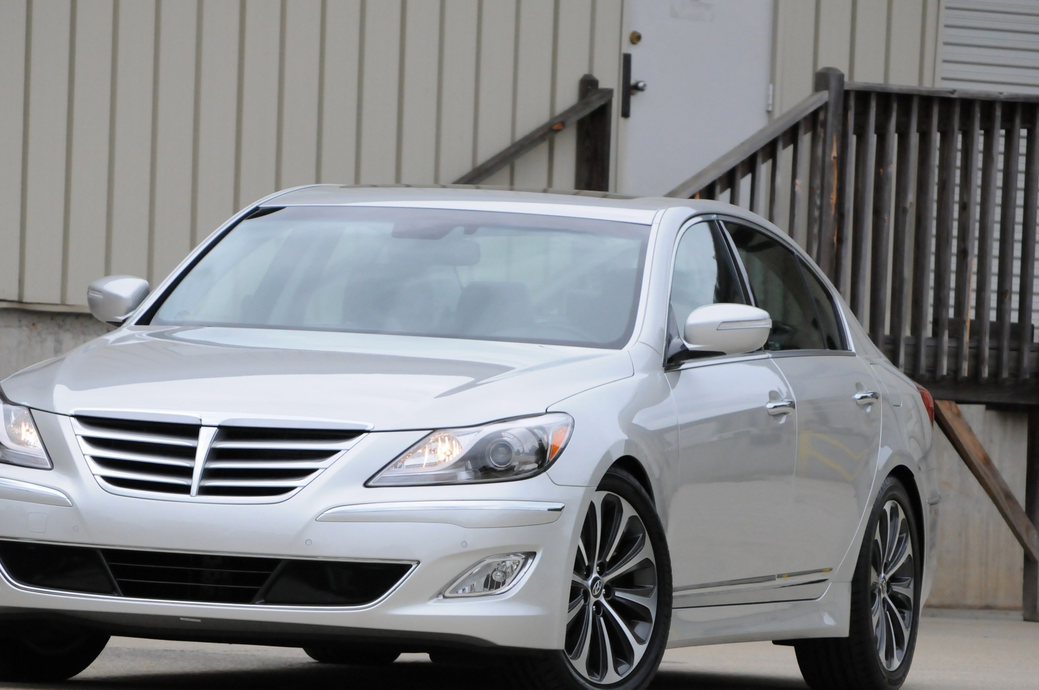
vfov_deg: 5.6
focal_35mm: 245
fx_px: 7051
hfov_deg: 8.4
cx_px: 444
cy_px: 399
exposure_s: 1/1250
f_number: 8
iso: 2000
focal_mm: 135
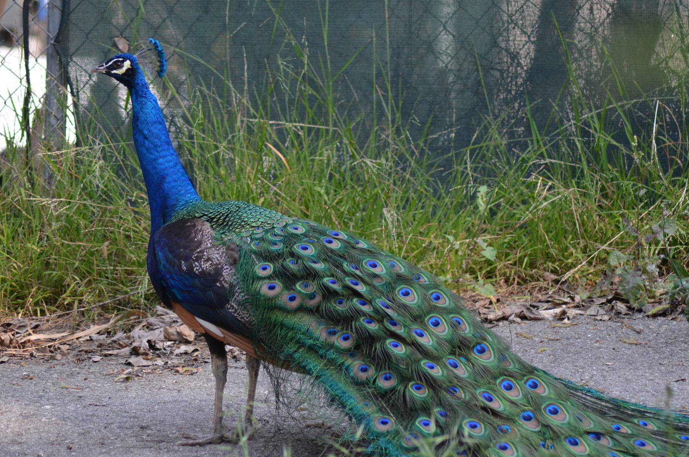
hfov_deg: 7.3
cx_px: 345
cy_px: 236
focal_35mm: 283
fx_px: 5405
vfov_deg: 4.8
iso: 800
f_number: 4.5
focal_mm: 170
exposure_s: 1/1000
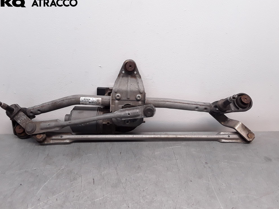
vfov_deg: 48.2
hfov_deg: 61.6
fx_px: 234
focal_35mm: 29
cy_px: 106
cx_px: 135
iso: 100
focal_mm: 2.91
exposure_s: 1/142
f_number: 1.9
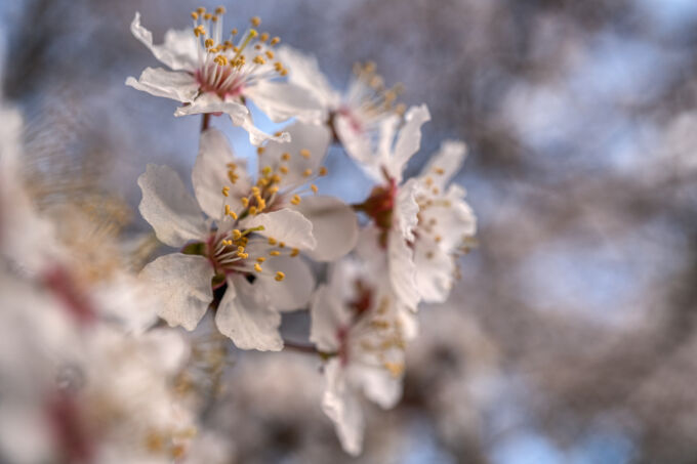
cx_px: 348
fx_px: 871
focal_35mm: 45
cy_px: 232
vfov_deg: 29.9
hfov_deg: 43.6
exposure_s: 1/125
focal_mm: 30
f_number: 8
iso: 100
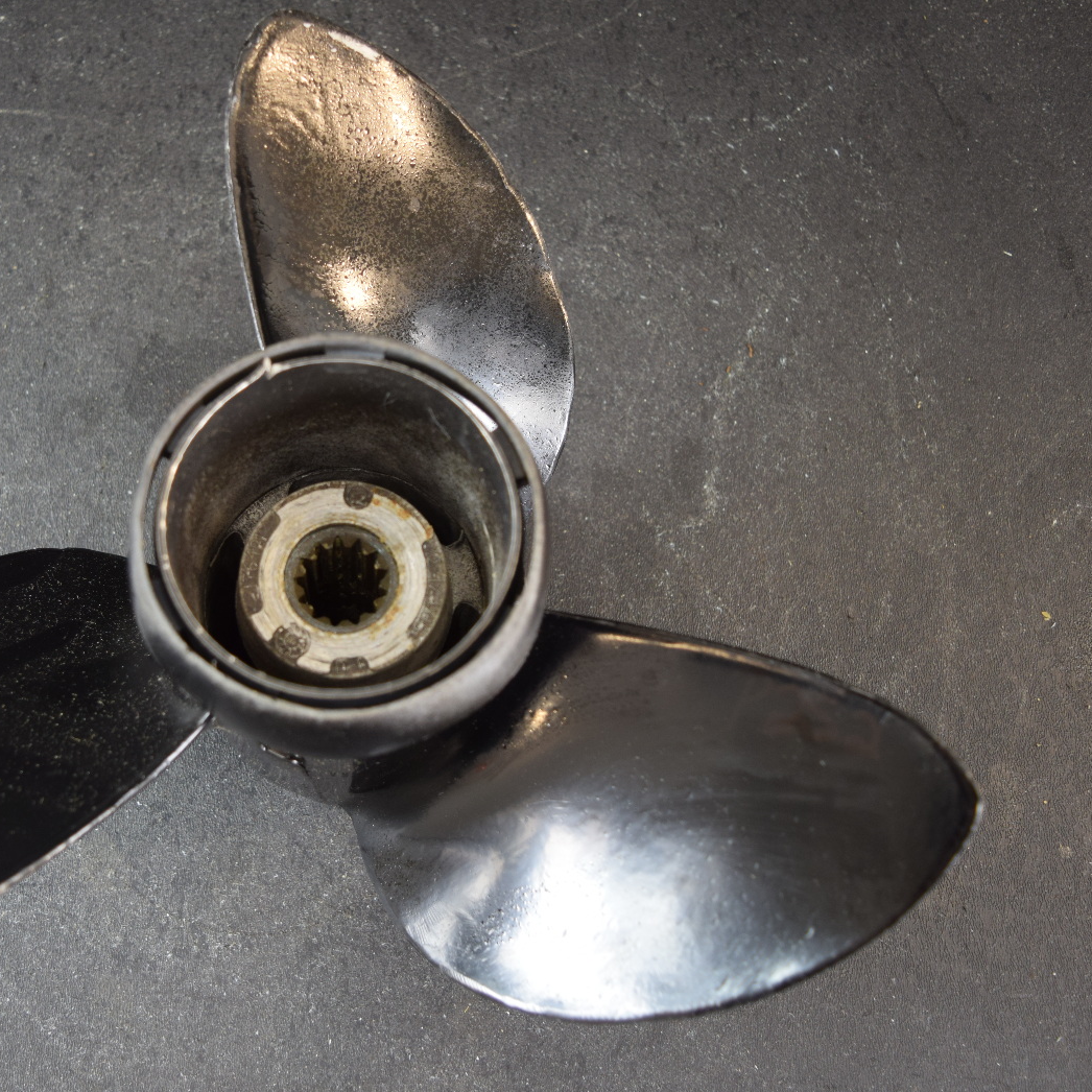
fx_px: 1392
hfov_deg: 42.2
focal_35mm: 39
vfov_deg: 42.8
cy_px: 539
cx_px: 353
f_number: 4.5
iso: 400
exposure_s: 1/80
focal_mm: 20
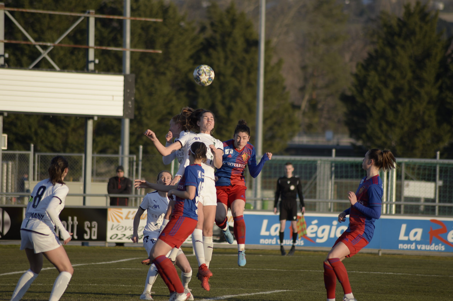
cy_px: 150
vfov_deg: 4.6
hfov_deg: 6.9
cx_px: 226
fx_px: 3771
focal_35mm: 300
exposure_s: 1/800
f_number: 5.6
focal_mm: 300
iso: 280
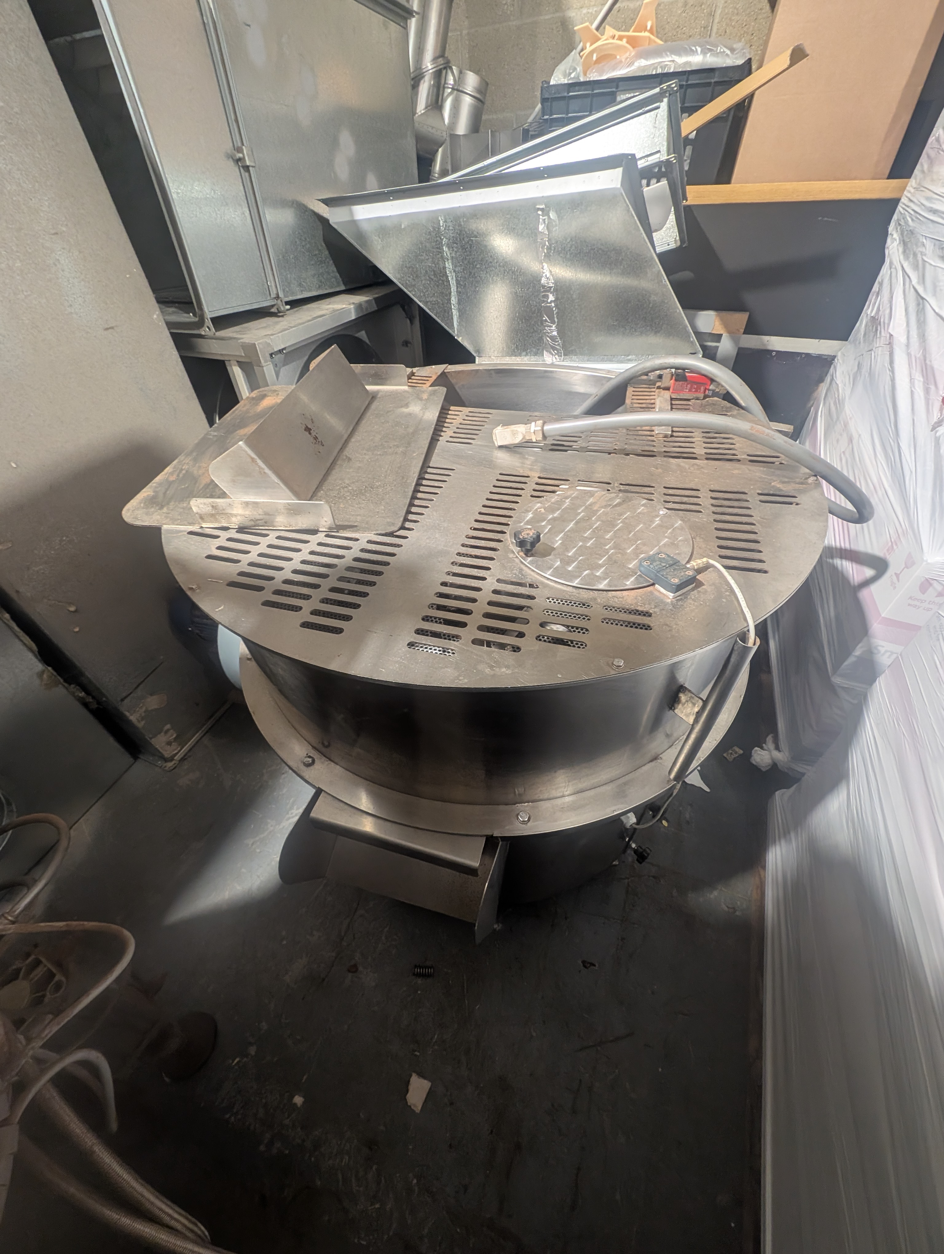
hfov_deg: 94.6
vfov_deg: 110.5
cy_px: 627
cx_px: 472
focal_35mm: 12
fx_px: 435
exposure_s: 1/33.3
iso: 228
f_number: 1.95
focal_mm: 2.23
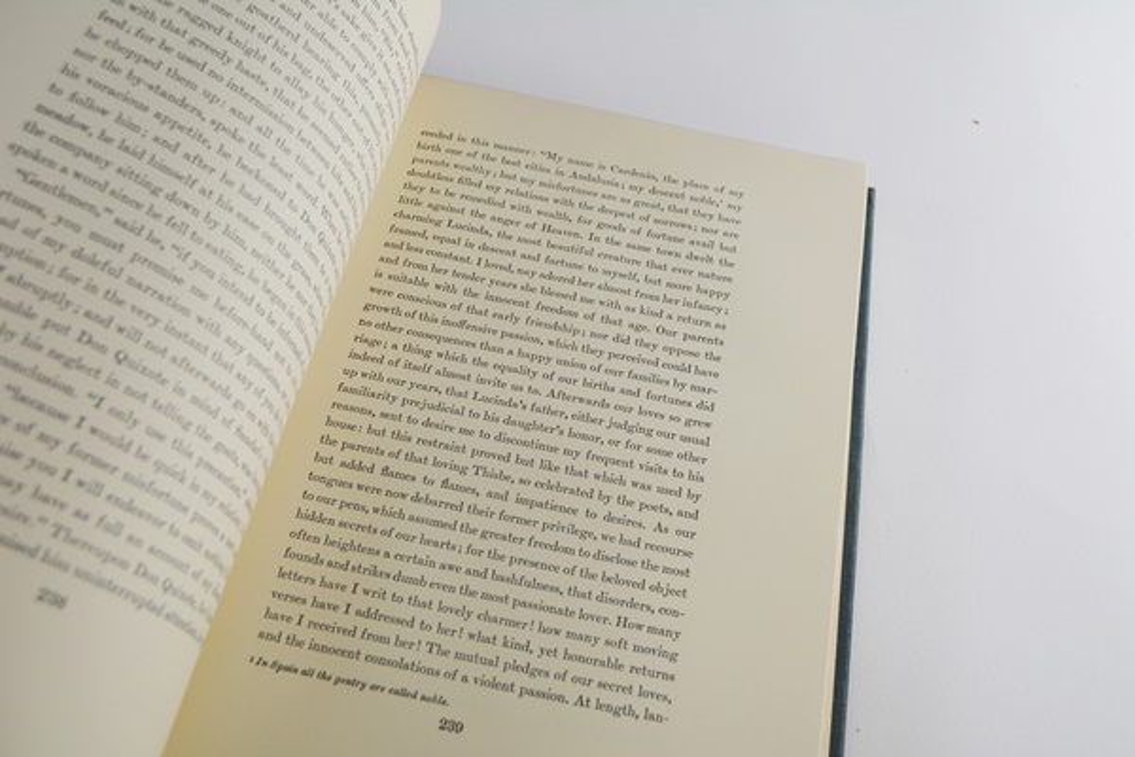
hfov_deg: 57.2
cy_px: 378
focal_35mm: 33
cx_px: 568
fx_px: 1040
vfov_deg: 40.0
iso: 200
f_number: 6.3
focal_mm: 22
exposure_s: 1/160
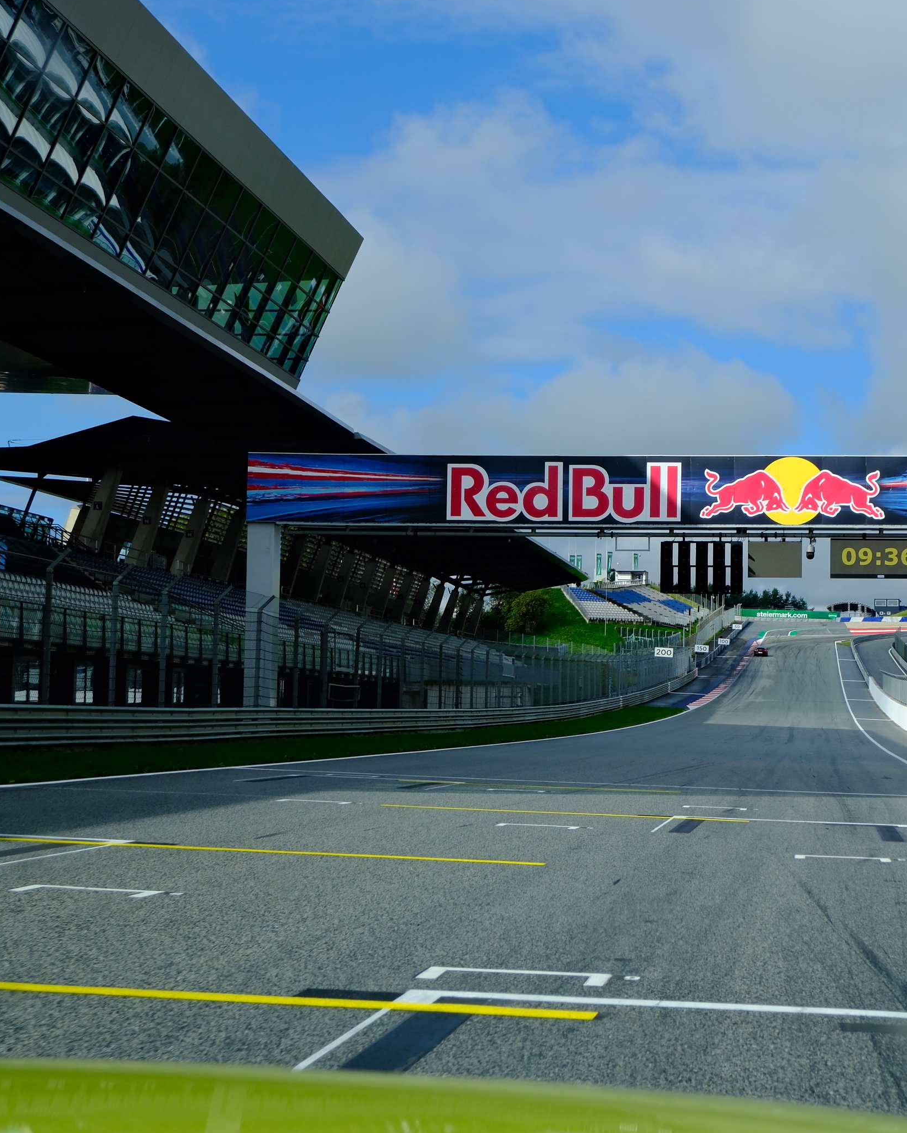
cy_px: 563
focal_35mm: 61
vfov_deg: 31.0
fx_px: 2047
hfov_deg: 24.7
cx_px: 687
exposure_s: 1/1300
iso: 320
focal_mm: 28.8
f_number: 5.6
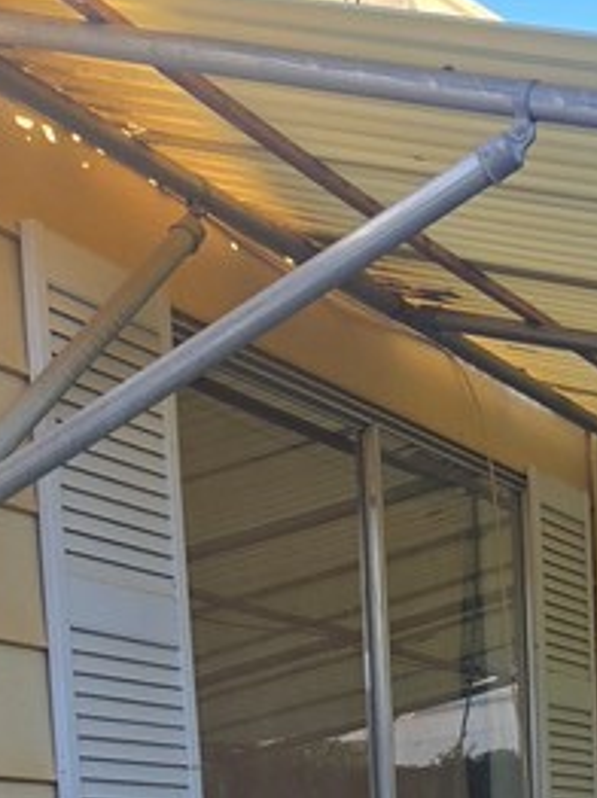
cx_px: 828
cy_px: 1072
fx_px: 2073
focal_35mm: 90
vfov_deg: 19.8
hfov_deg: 15.4
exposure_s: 1/334
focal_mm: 5.4
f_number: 1.8
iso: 25
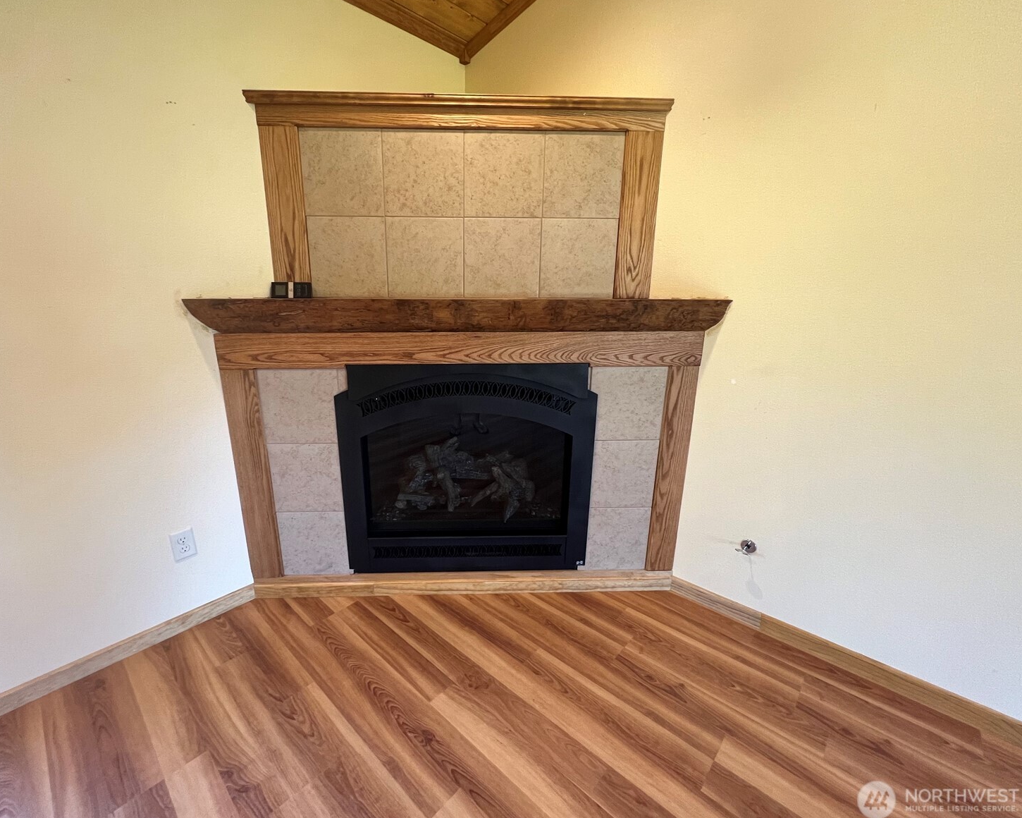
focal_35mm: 14
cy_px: 405
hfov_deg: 100.6
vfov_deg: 88.0
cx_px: 476
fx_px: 423
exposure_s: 1/60
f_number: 1.8
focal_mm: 1.57
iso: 250
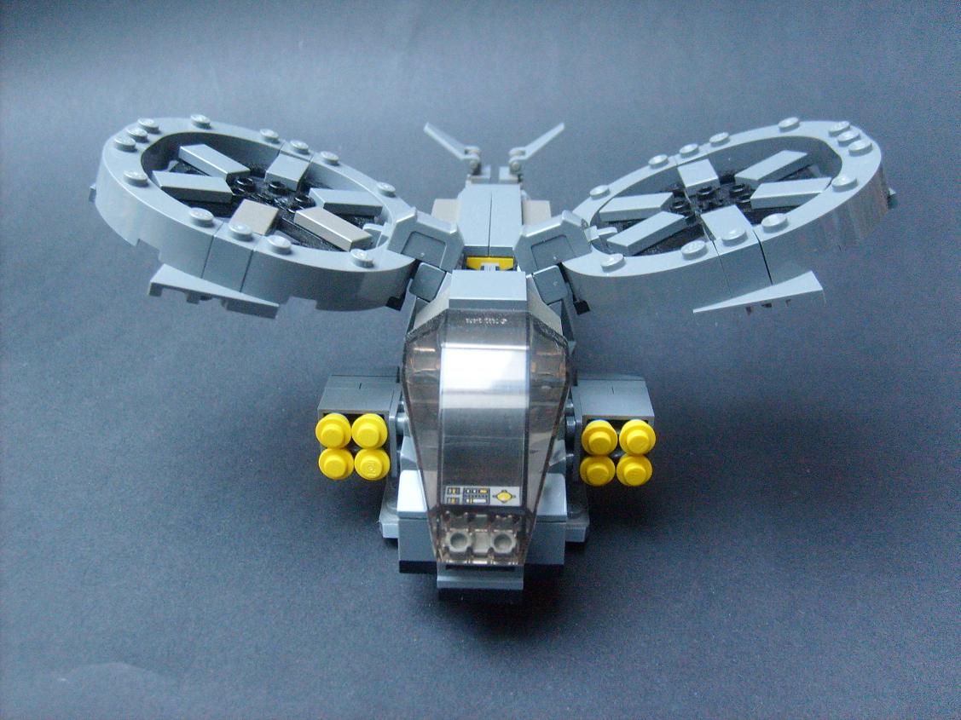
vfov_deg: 40.7
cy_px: 360
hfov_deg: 52.6
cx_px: 480
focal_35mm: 35
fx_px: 972
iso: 200
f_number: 2.8
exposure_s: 1/15
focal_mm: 5.8
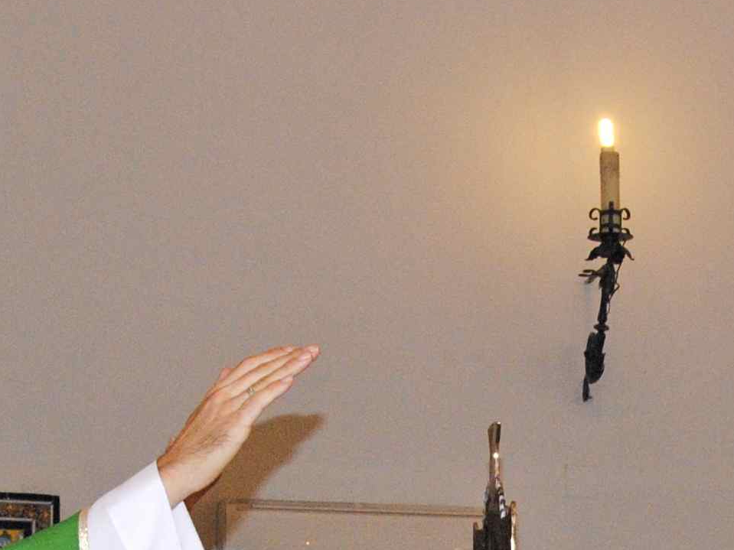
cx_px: 623
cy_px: 931
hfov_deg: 11.2
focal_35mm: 175
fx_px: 3710
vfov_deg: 8.2
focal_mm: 30
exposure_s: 1/50
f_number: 10
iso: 800
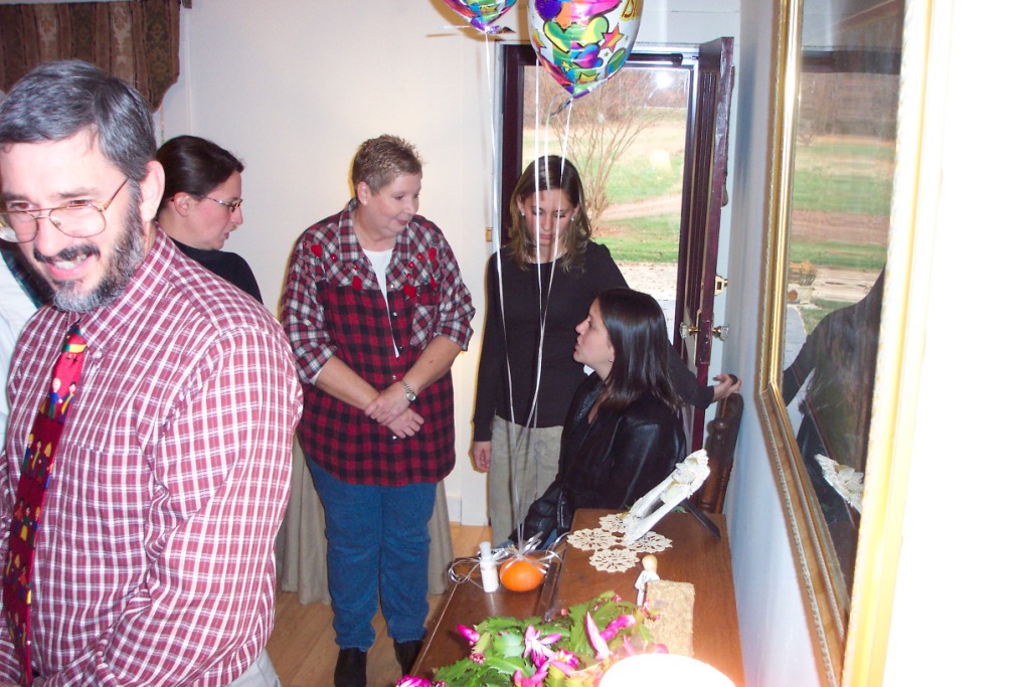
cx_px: 515
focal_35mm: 35
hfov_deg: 54.4
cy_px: 344
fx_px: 1001
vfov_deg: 37.9
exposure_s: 1/30
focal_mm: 7.5
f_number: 2.8
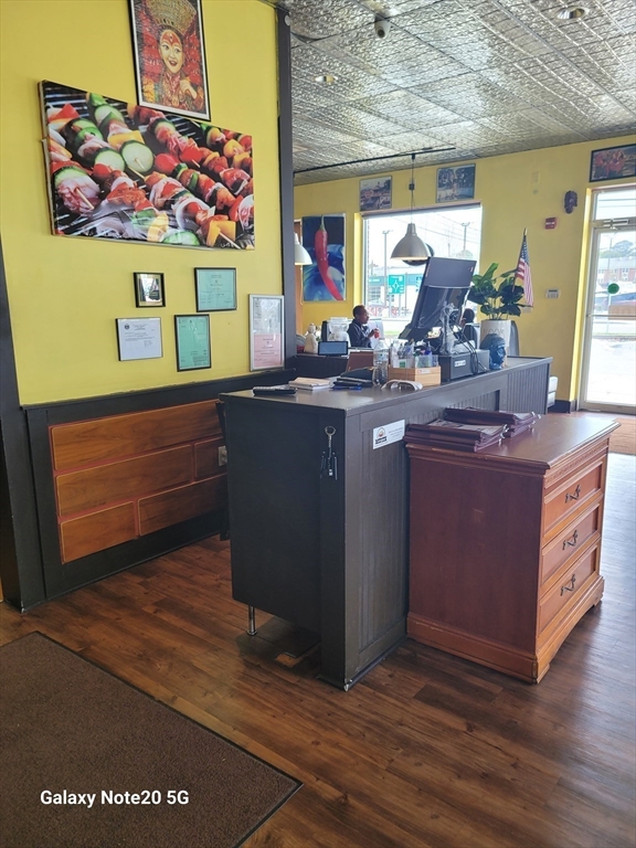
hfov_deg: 53.1
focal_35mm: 26
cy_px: 424
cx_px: 318
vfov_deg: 67.3
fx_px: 637
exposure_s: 1/120
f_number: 1.8
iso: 100
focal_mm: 5.4
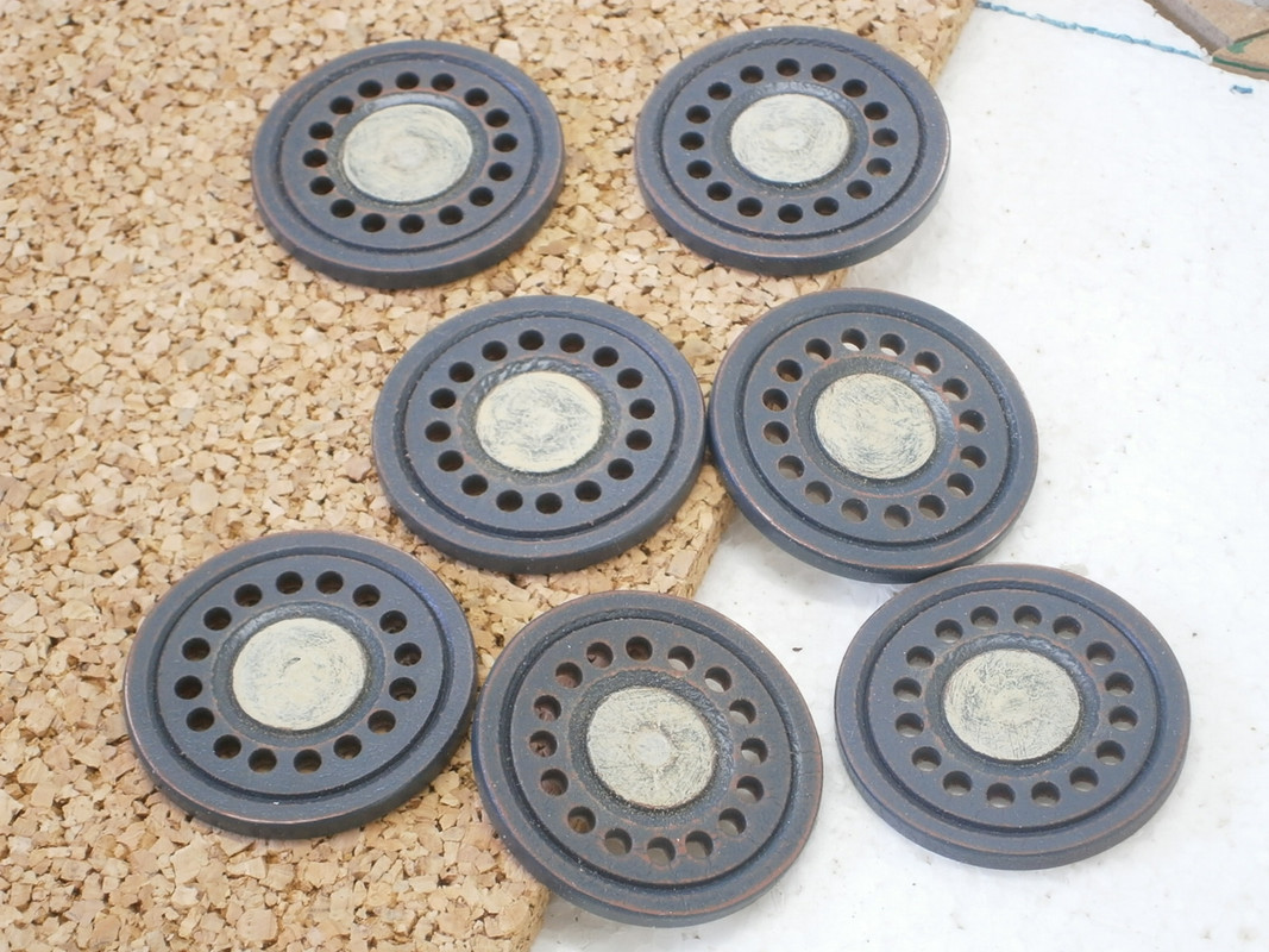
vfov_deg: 17.0
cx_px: 634
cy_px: 476
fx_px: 3189
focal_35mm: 87
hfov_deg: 22.5
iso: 125
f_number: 4.9
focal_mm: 15.4
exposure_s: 1/2
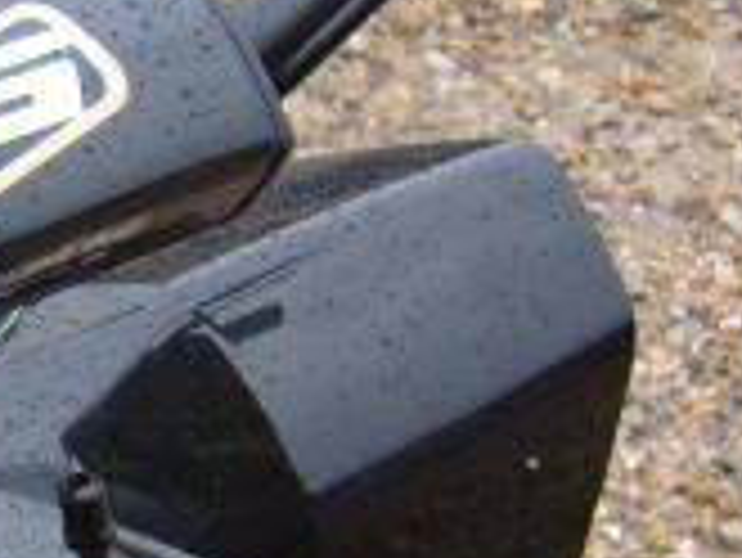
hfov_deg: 13.2
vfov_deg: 10.2
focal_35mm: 144
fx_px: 3089
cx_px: -261
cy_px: 612
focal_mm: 7.4
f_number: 2.8
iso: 80
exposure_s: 1/180
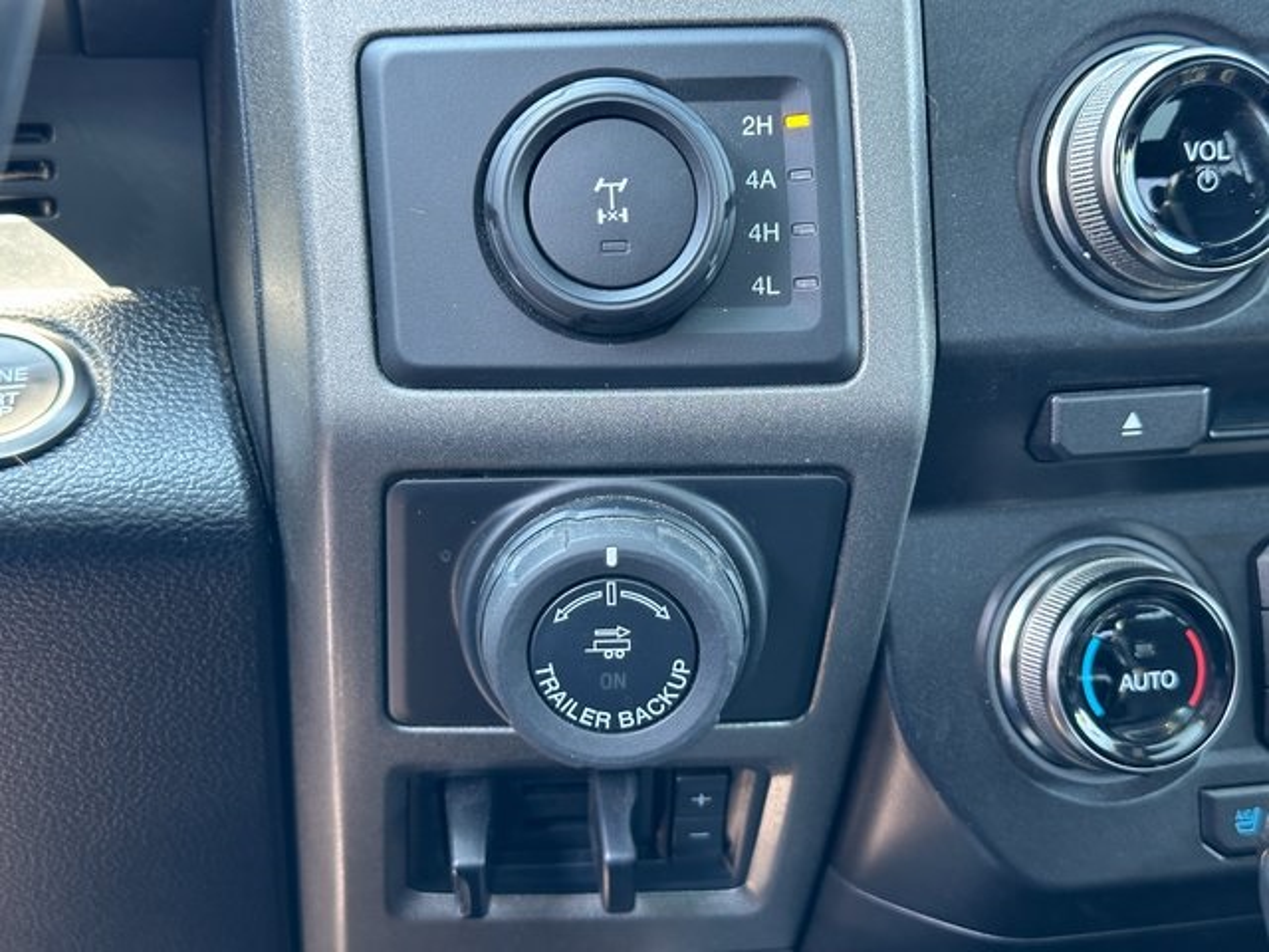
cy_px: 476
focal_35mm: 48
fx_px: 1760
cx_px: 634
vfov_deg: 30.3
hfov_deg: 39.7
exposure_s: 1/50
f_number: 1.78
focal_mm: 6.86
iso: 200
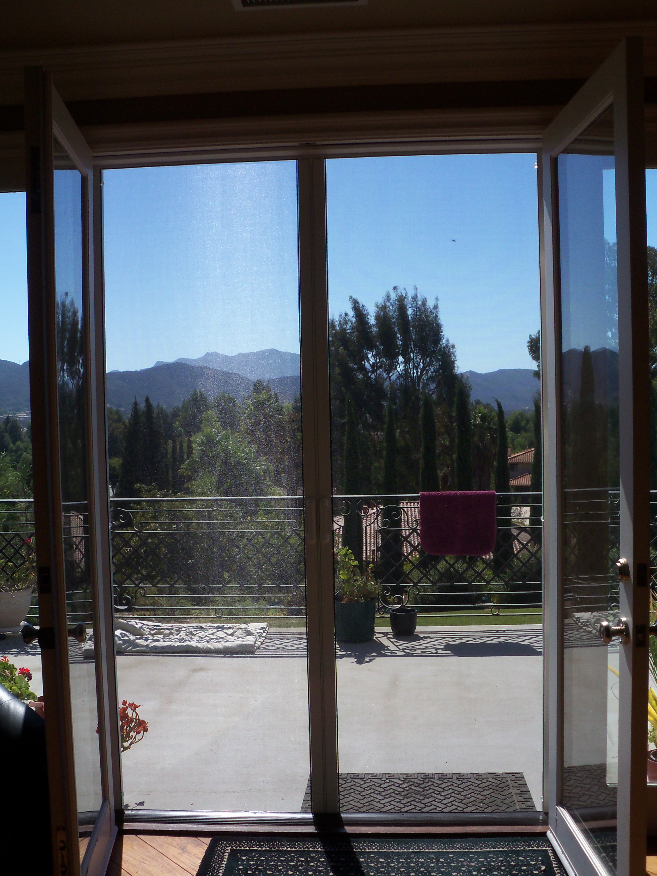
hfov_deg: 37.7
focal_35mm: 38
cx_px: 328
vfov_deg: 49.0
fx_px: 962
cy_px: 438
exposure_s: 1/400
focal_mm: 6.3
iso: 80
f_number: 5.6
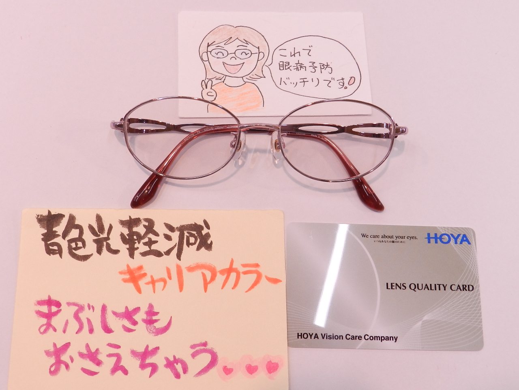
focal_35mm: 38
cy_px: 195
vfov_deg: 37.7
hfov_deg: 49.0
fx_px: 570
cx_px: 260
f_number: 4
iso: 160
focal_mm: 6.7
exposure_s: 1/40
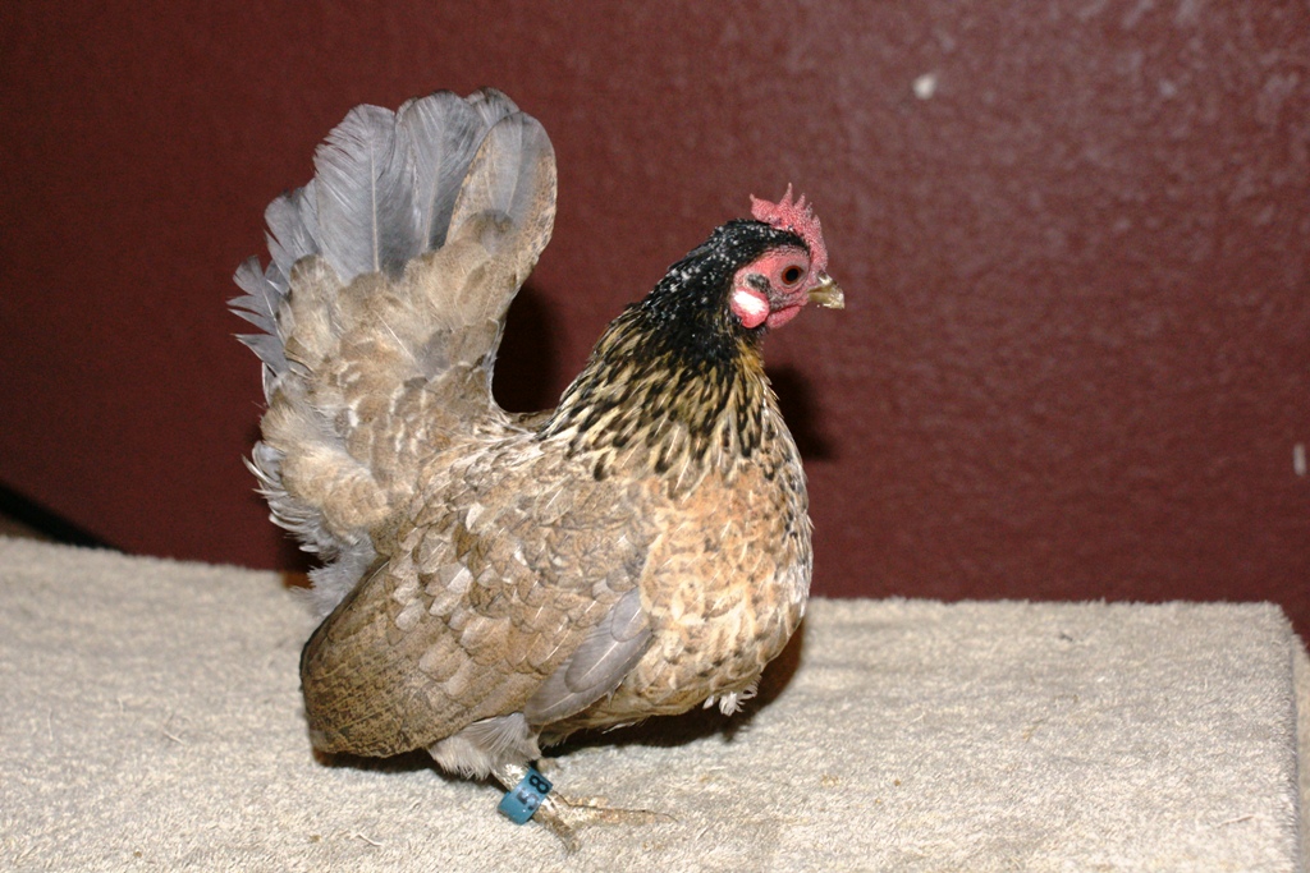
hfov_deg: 29.9
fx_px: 2456
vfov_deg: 20.2
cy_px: 436
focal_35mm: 68
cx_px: 655
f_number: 5.6
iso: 800
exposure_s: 1/60
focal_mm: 45
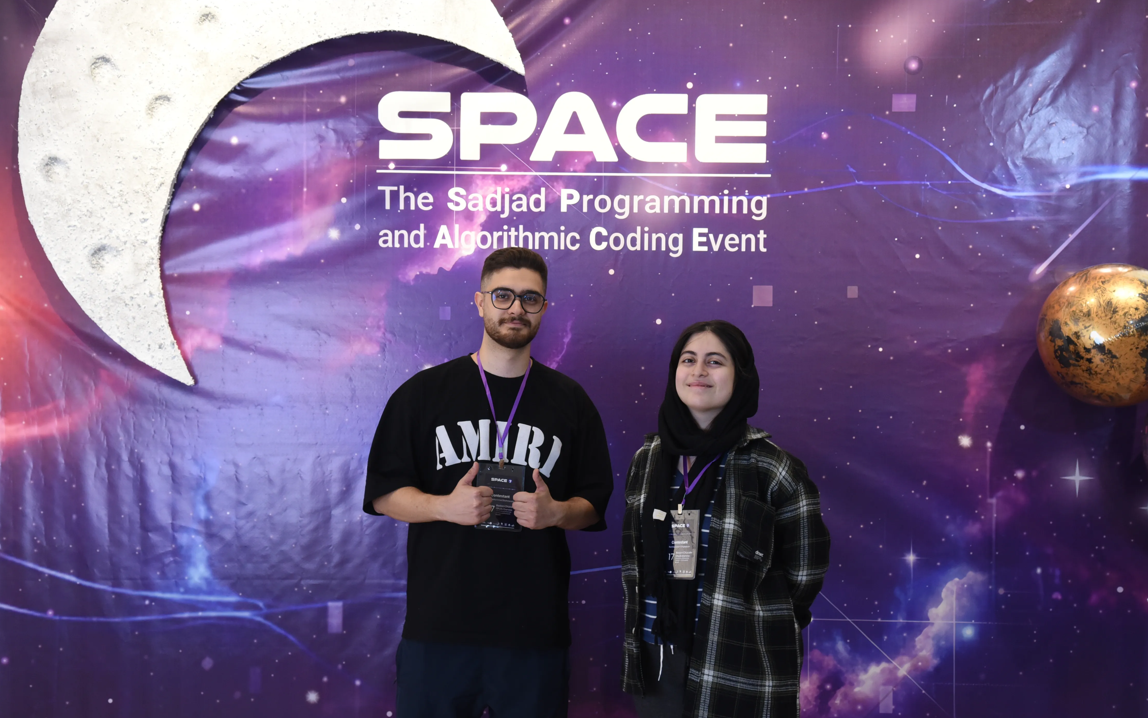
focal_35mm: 60
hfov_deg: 34.0
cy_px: 369
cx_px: 573
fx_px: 1877
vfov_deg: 21.6
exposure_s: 1/100
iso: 1600
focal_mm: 58
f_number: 6.3
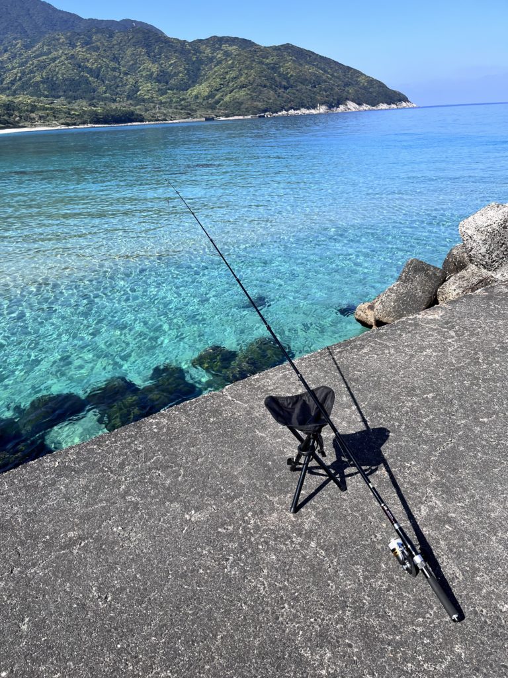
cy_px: 339
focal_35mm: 26
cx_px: 254
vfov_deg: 67.3
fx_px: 509
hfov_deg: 53.1
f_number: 1.6
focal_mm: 5.1
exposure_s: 1/2825
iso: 50
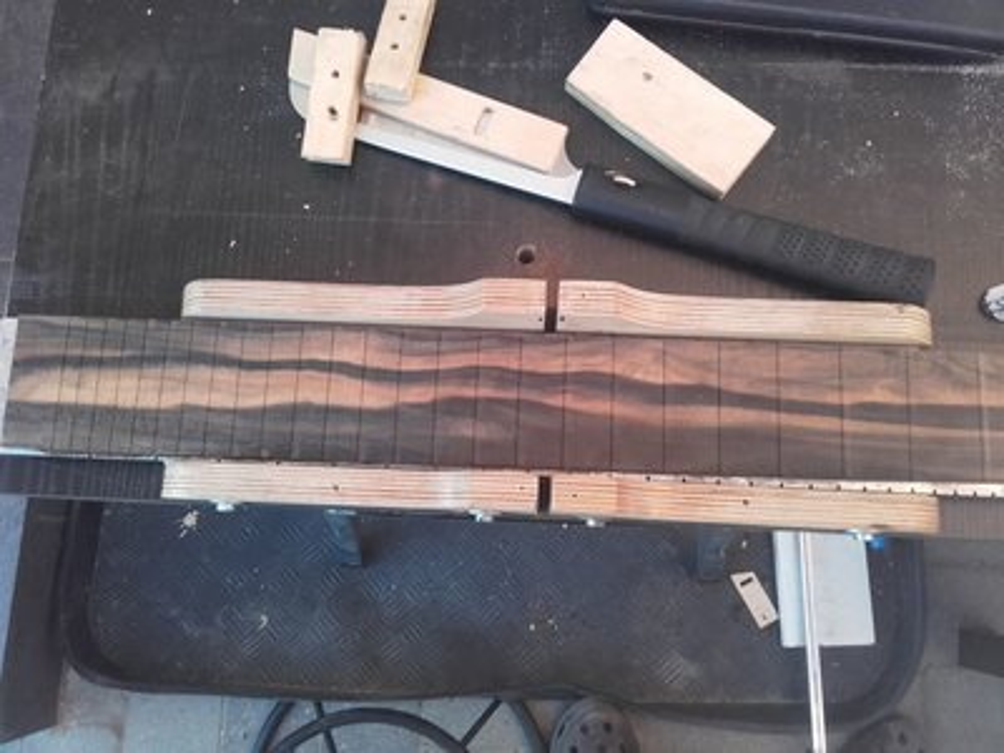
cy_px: 376
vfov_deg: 45.4
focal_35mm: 31
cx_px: 502
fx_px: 899
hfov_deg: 58.4
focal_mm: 3.31
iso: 100
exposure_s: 1/25
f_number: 2.2
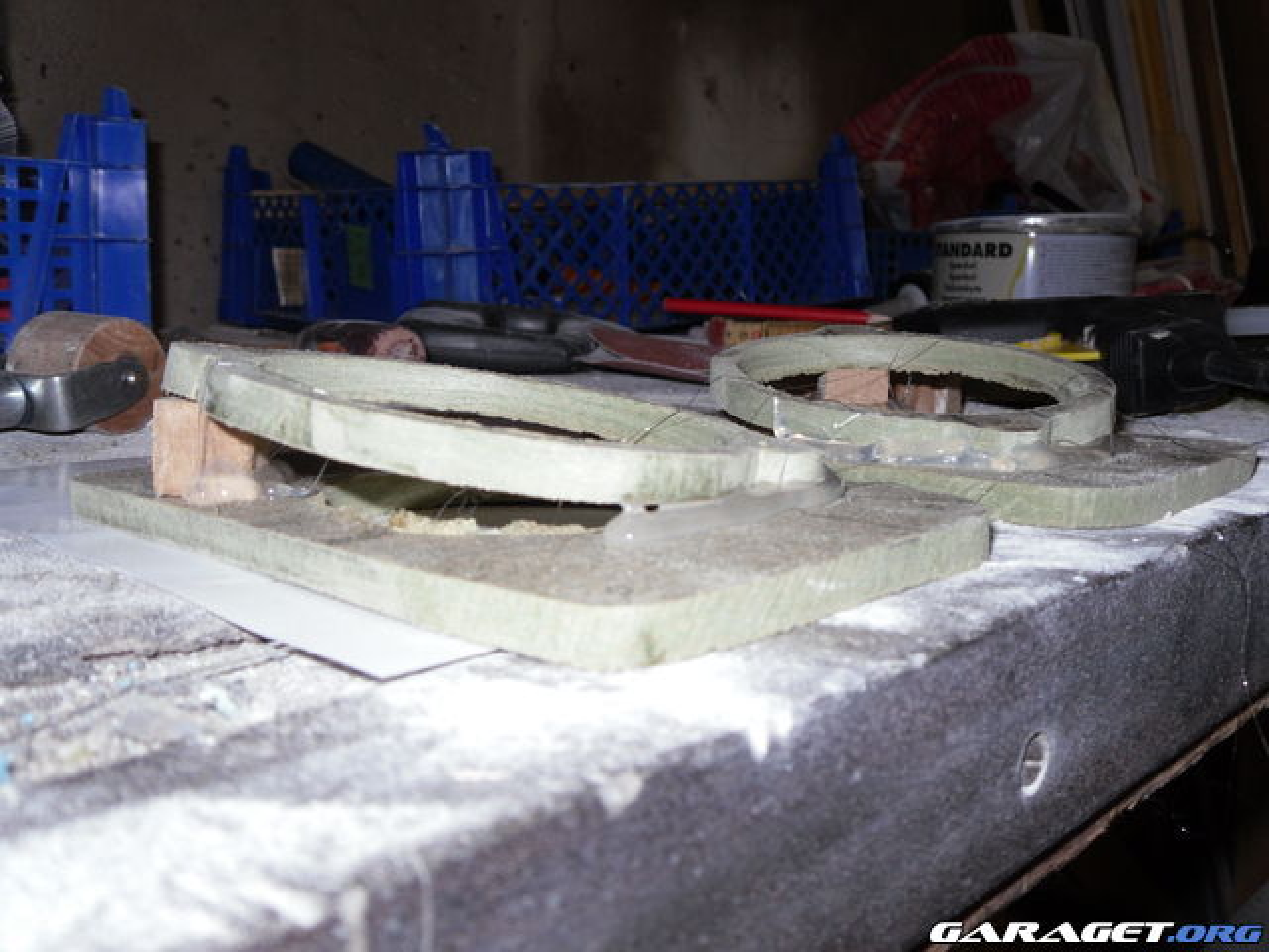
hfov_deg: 52.6
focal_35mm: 35
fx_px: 1283
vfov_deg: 40.7
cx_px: 634
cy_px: 476
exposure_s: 1/45
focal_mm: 6.3
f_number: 3.5
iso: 80
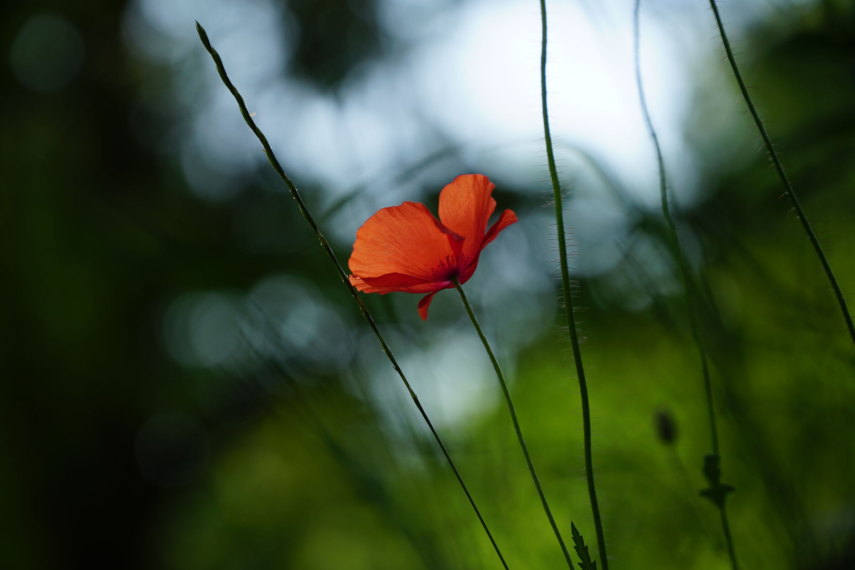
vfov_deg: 9.4
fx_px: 3455
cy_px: 285
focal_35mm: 146
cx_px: 428
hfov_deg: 14.1
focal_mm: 97
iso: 100
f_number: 5
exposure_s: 1/250
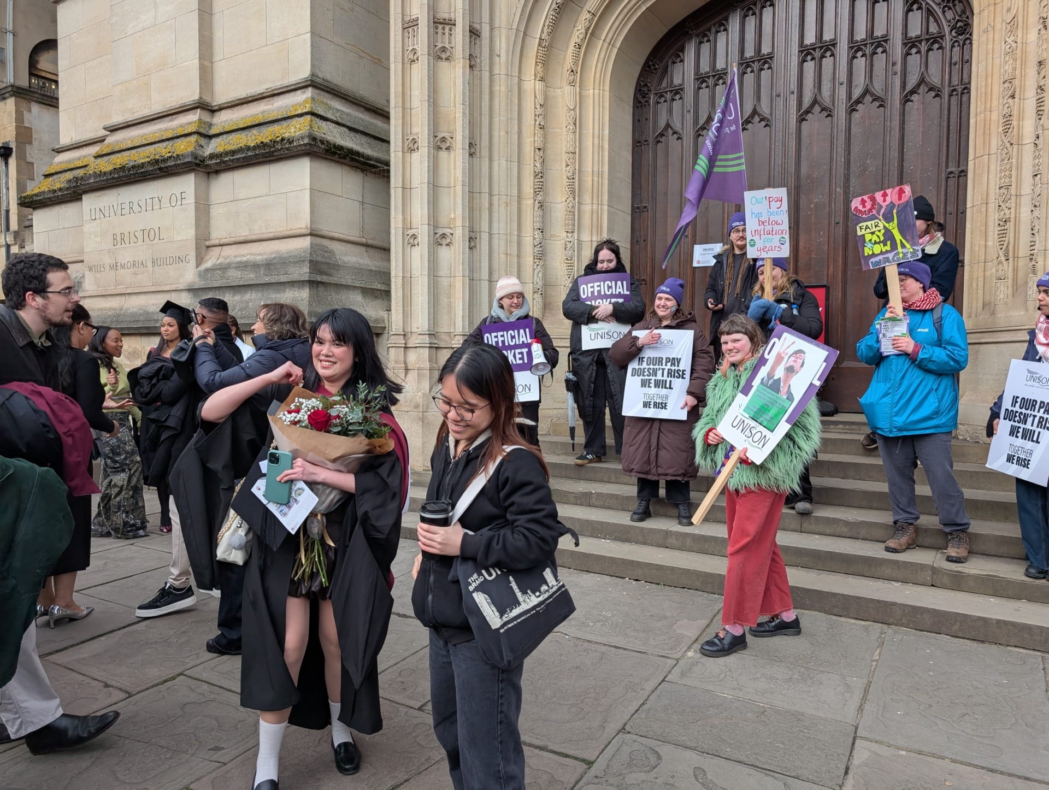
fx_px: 728
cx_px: 524
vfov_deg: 56.9
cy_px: 395
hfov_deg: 71.5
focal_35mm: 24
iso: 27
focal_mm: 6.9
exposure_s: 1/234
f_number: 1.68
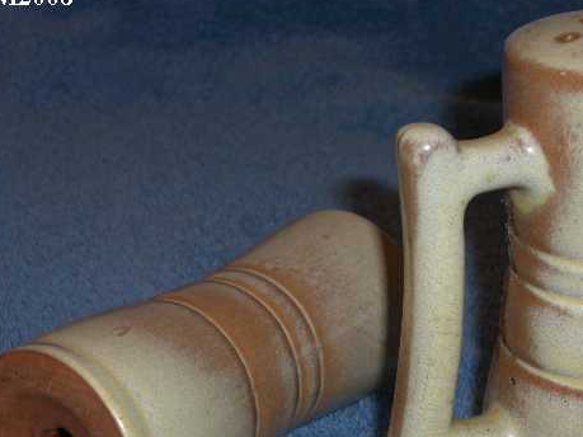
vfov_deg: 16.0
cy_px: 286
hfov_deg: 21.3
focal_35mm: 92
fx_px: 1549
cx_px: 357
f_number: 7.6
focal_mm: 13.7
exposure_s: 1/30
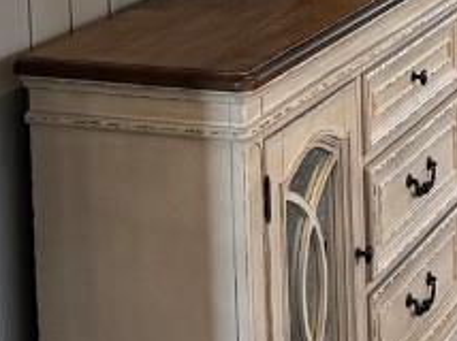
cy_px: -260
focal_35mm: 115
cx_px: 406
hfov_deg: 16.9
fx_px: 1517
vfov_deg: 11.9
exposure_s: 1/60
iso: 125
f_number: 1.78
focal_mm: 6.76
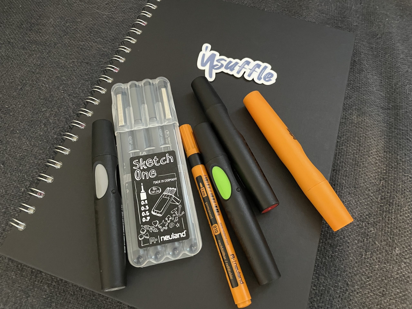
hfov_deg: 67.3
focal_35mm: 26
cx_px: 206
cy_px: 154
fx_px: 309
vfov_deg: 53.1
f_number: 1.6
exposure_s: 1/25
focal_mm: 4.2
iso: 800
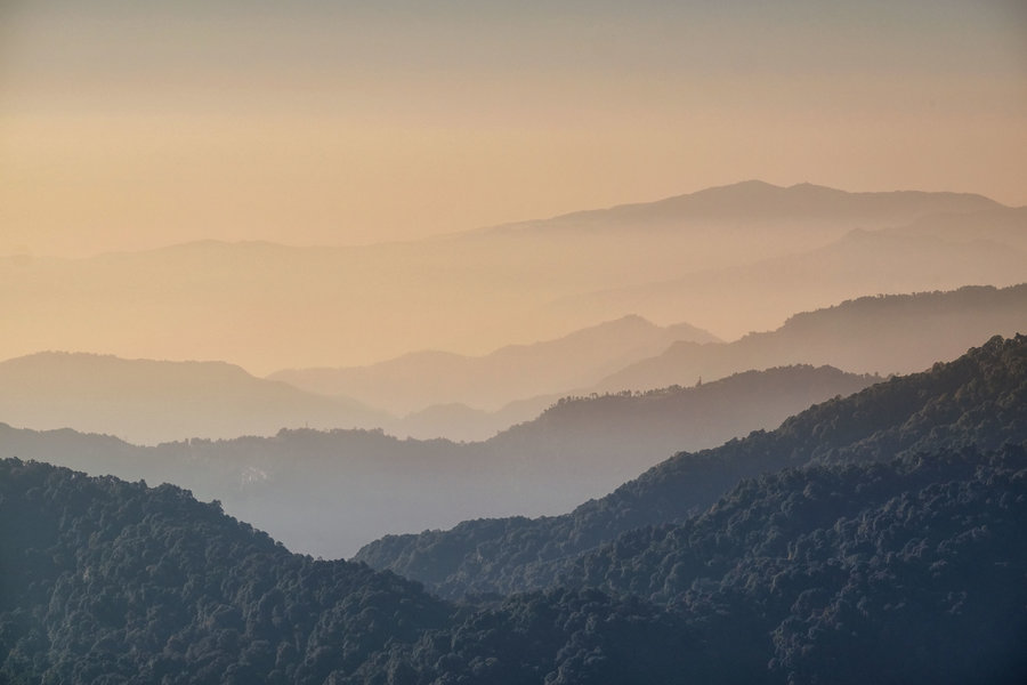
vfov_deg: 9.1
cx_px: 514
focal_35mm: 150
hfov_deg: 13.7
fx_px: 4279
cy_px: 342
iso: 200
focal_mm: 99.8
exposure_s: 1/1100
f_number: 7.1
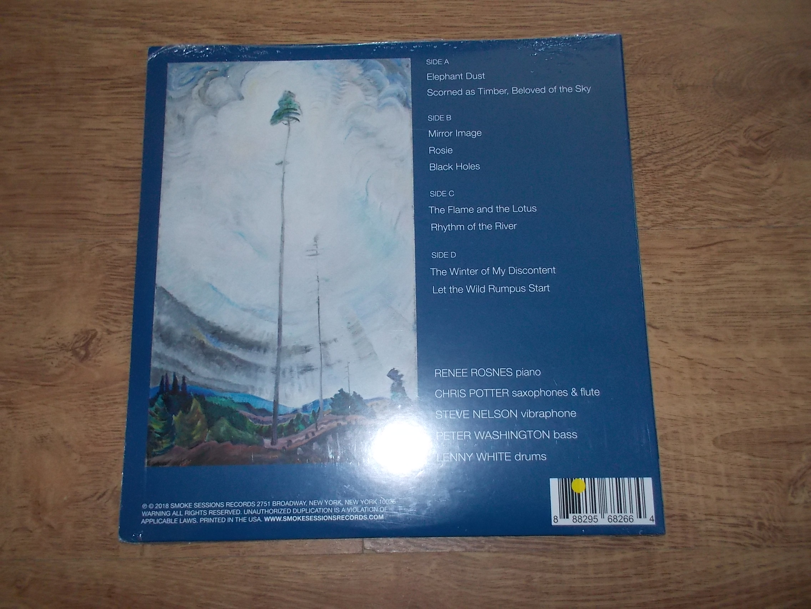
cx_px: 406
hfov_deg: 61.7
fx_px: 679
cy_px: 304
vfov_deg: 48.2
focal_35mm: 29
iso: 200
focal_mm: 4.1
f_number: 3.3
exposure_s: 1/30
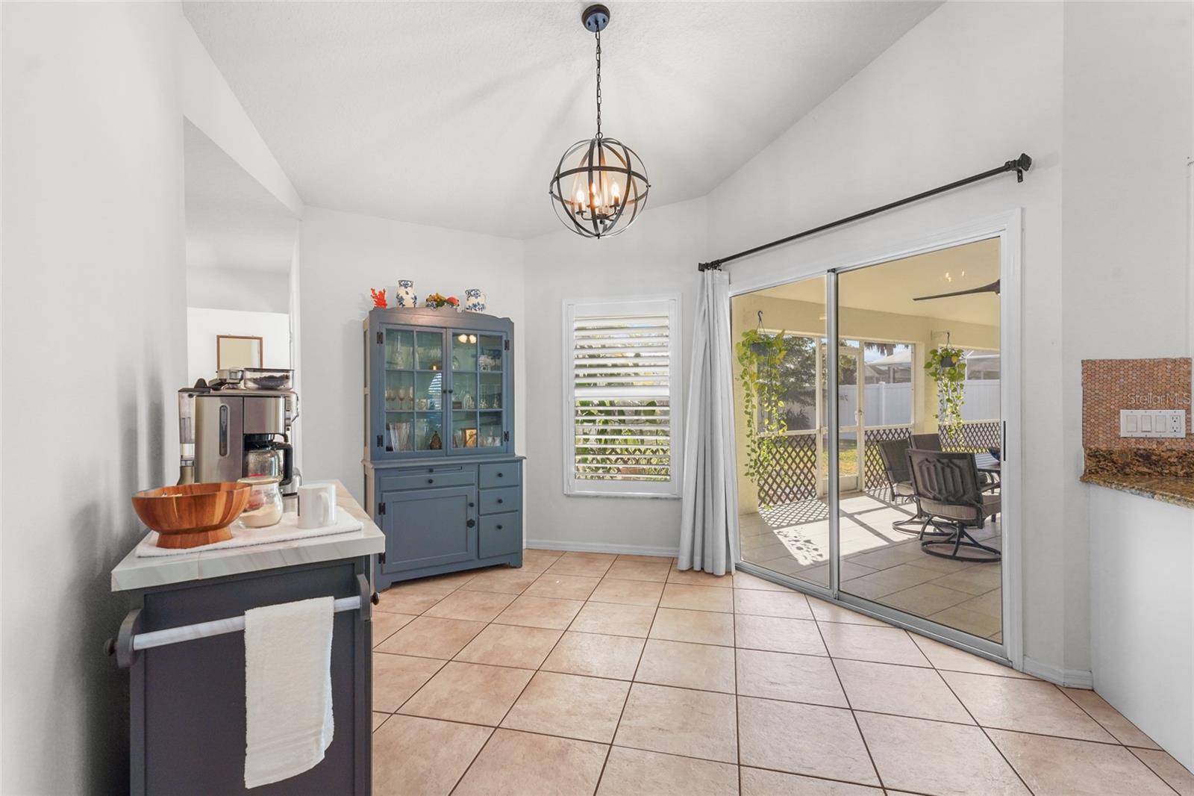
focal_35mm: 16
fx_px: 531
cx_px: 597
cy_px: 398
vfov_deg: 73.7
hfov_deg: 96.7
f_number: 9
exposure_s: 1/8
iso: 250
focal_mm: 16
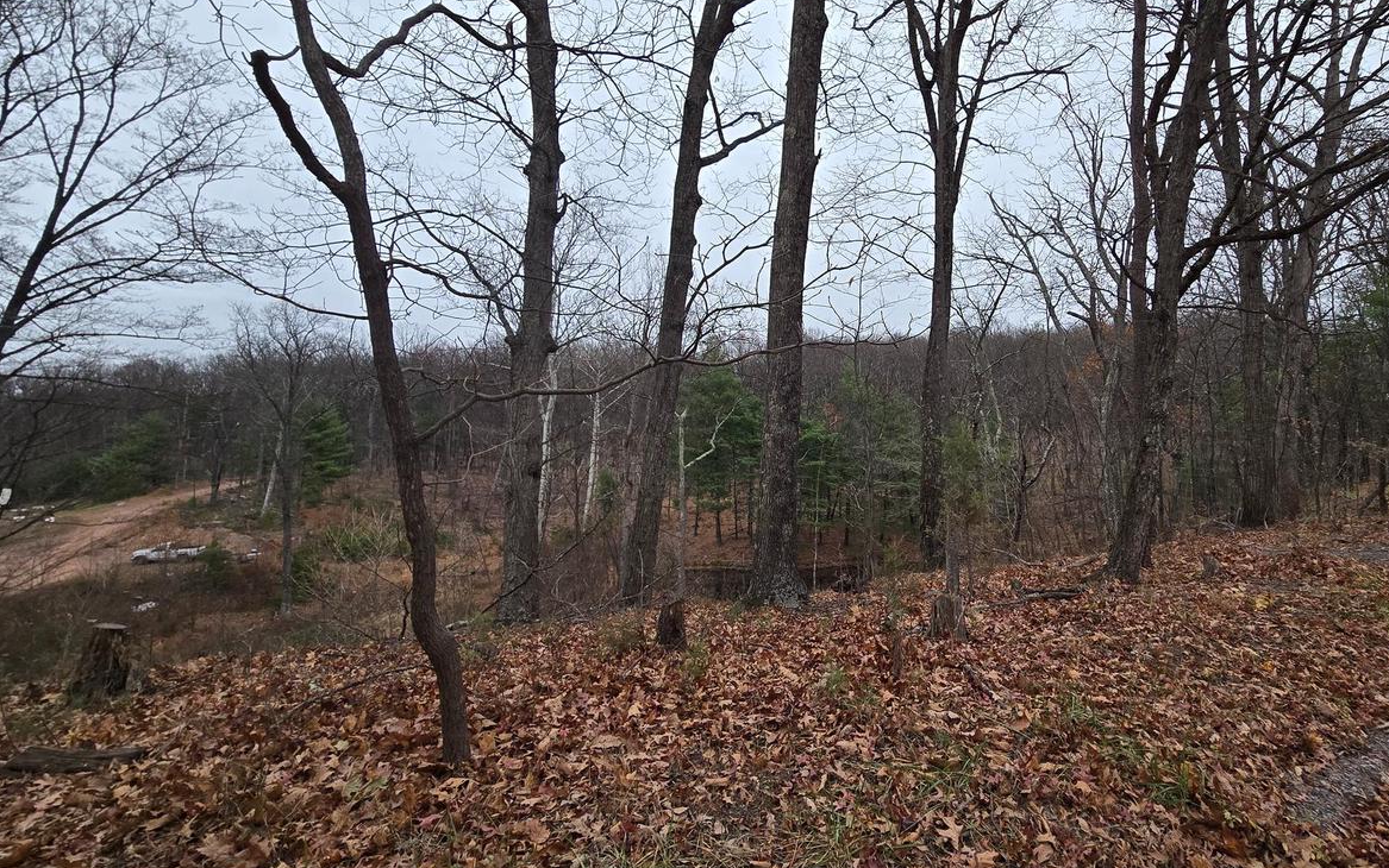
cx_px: 836
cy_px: 379
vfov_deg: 67.8
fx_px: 644
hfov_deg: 93.1
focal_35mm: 17
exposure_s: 1/120
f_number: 2.2
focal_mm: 2.2
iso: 80
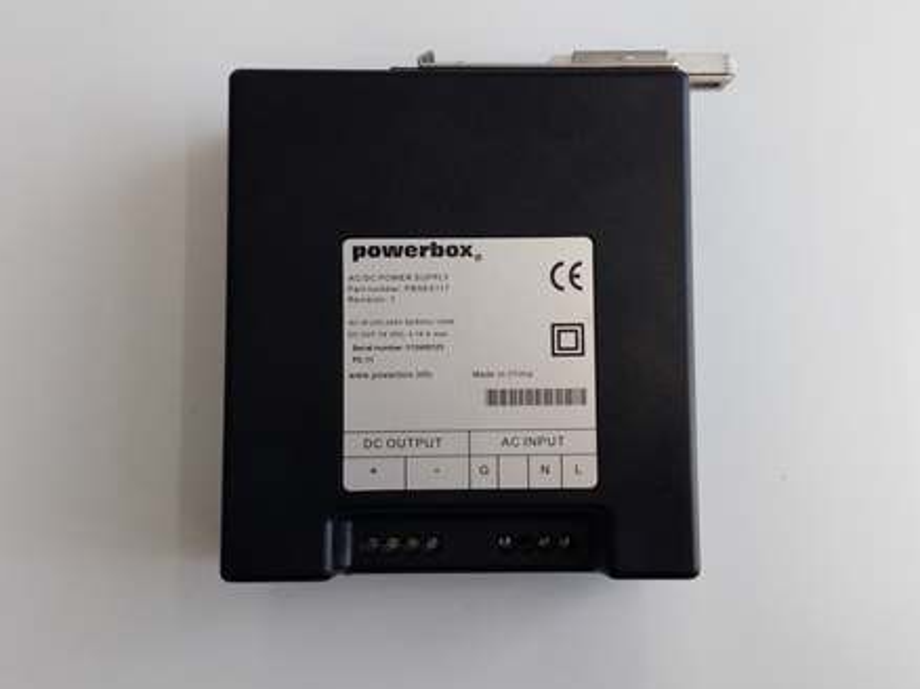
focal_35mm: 37
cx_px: 479
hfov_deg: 50.1
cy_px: 332
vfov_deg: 38.6
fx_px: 983
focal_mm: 3.79
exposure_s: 1/33
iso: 172
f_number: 2
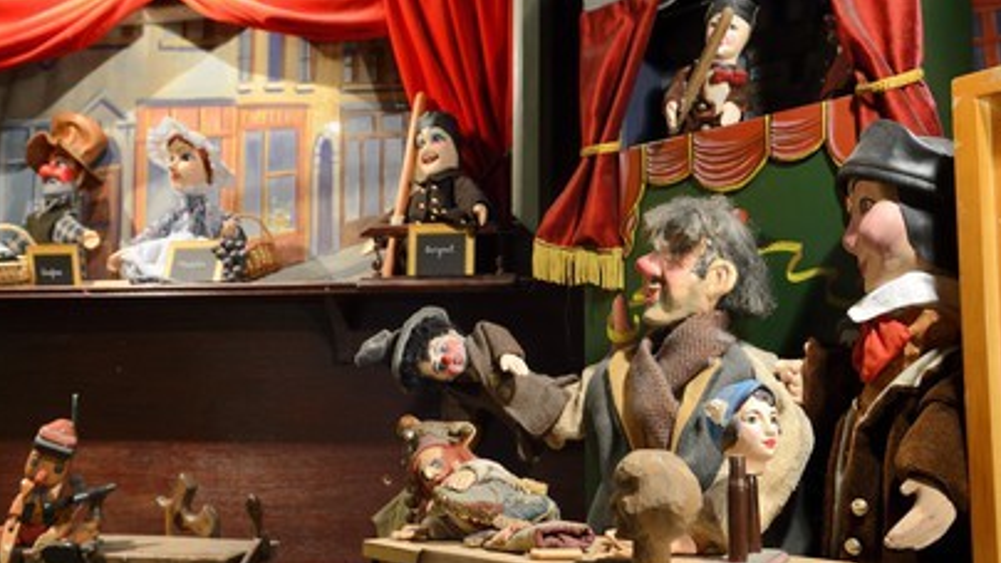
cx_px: 508
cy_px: 305
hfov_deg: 54.0
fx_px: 982
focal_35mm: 37
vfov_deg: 32.0
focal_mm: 34
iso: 1600
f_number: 5
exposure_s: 1/15
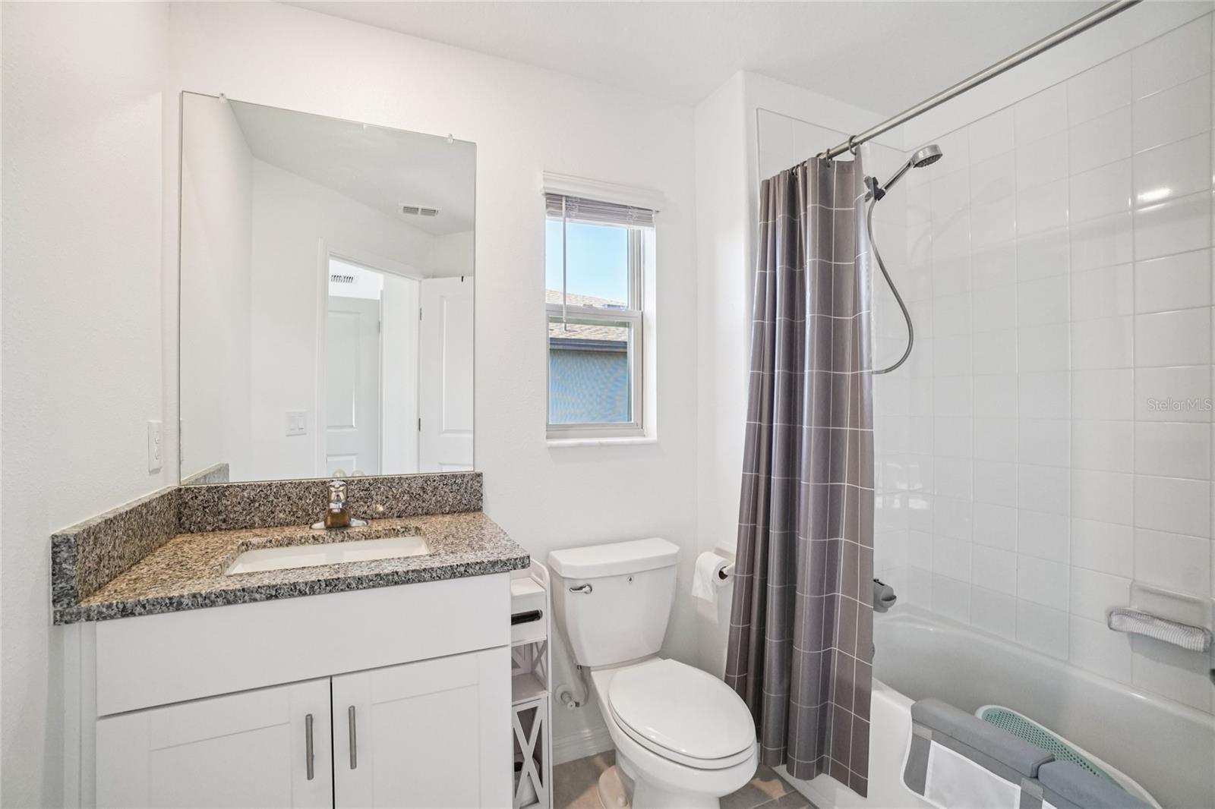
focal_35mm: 15
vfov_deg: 77.3
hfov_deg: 100.4
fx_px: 506
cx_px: 608
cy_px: 404
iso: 500
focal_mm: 10
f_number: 8
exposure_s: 1/30
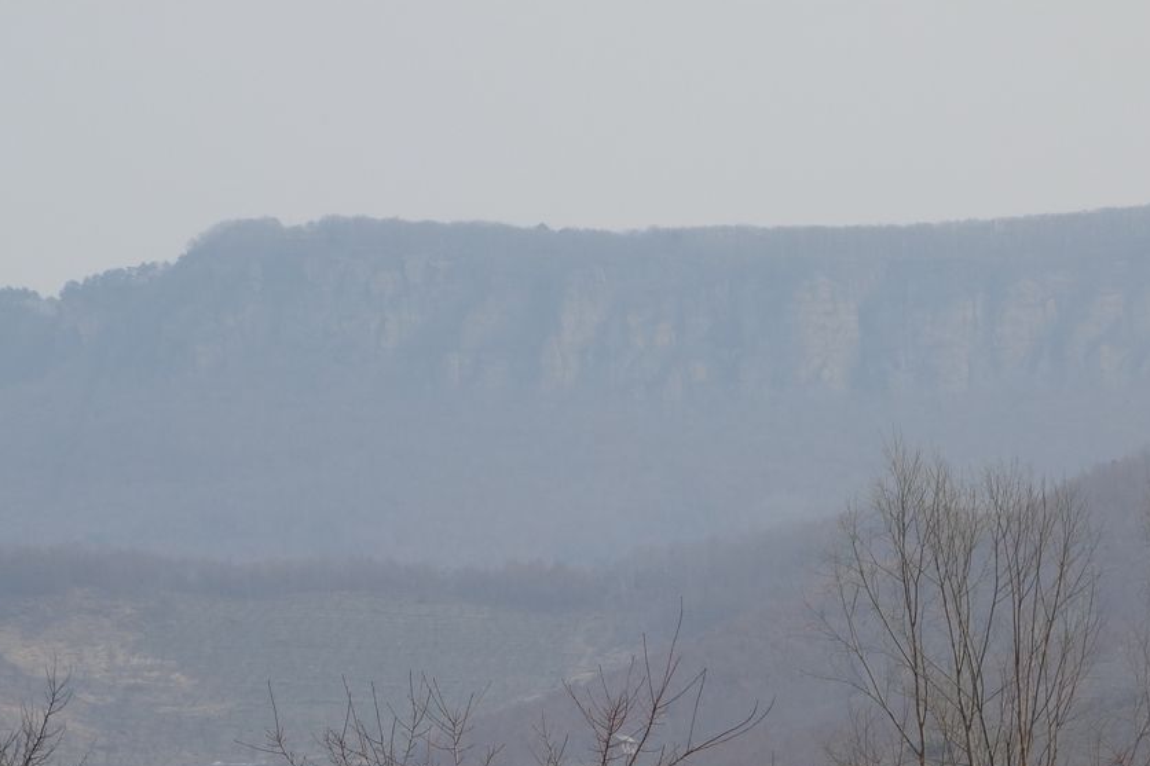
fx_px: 7824
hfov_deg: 8.4
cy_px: 624
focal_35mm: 245
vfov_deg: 5.6
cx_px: 440
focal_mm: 37.1
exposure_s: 1/800
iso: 125
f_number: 5.6
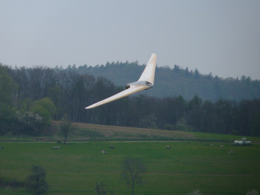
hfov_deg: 4.3
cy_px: 98
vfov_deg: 3.2
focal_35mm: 459
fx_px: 3448
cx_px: 130
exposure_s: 1/500
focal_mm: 81.6
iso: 160
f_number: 4.4
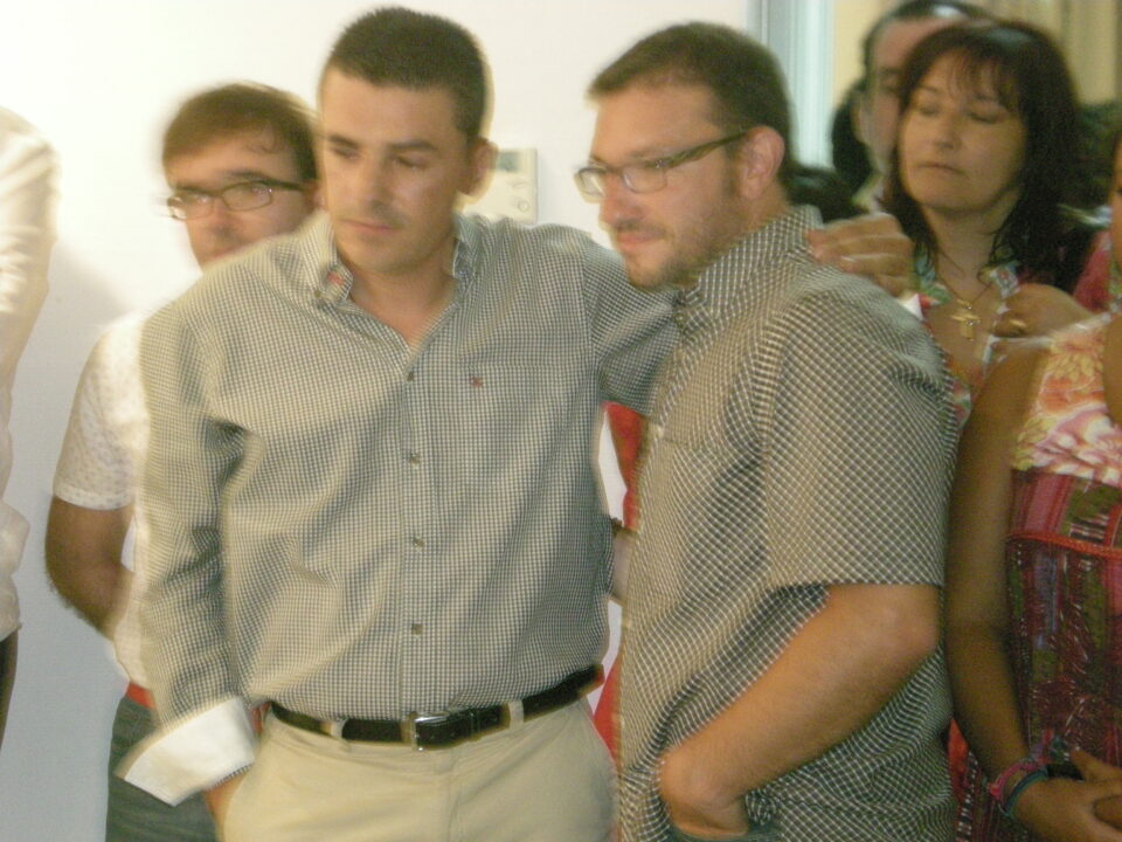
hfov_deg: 18.7
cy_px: 421
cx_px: 561
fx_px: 3403
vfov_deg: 14.1
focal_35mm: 105
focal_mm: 17.3
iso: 616
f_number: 5.7
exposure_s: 1/8
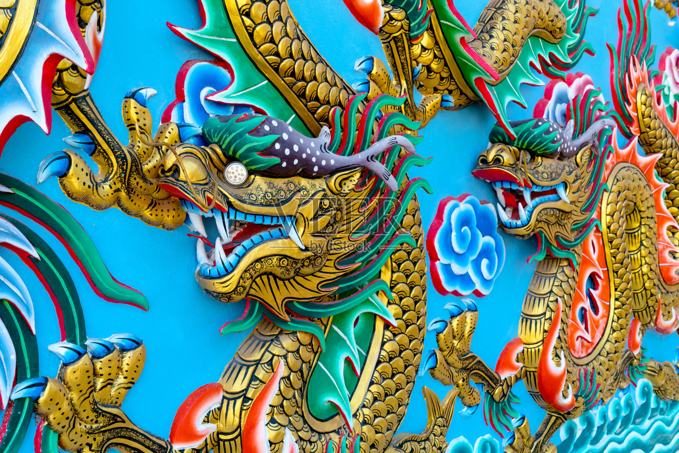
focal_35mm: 41
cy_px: 226
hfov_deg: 47.4
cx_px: 340
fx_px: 773
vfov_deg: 32.6
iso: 320
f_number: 10
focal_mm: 41
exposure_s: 1/100
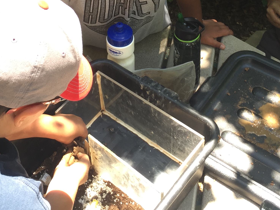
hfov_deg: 30.3
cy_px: -6
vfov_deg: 22.0
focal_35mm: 64
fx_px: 518
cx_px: 128
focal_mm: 4.15
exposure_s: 1/138
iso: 32
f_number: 2.2
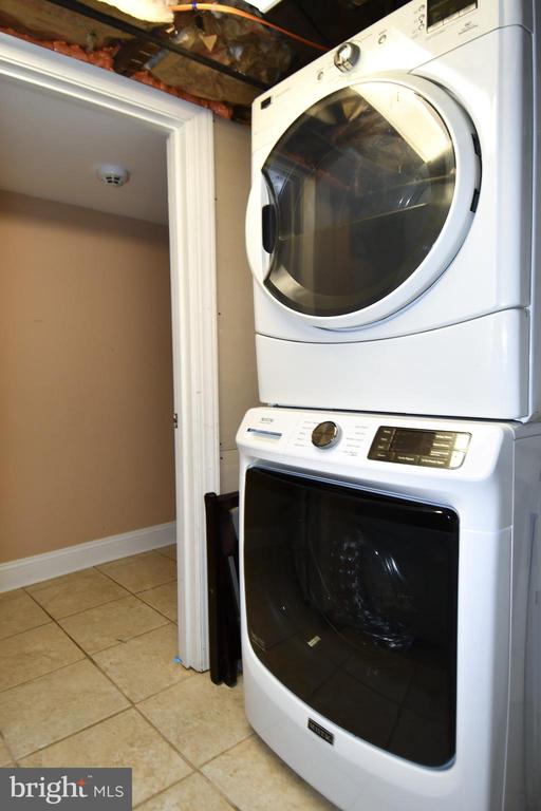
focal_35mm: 18
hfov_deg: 67.4
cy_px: 406
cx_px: 270
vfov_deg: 90.0
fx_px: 406
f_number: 4
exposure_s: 1/60
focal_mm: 12
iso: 450
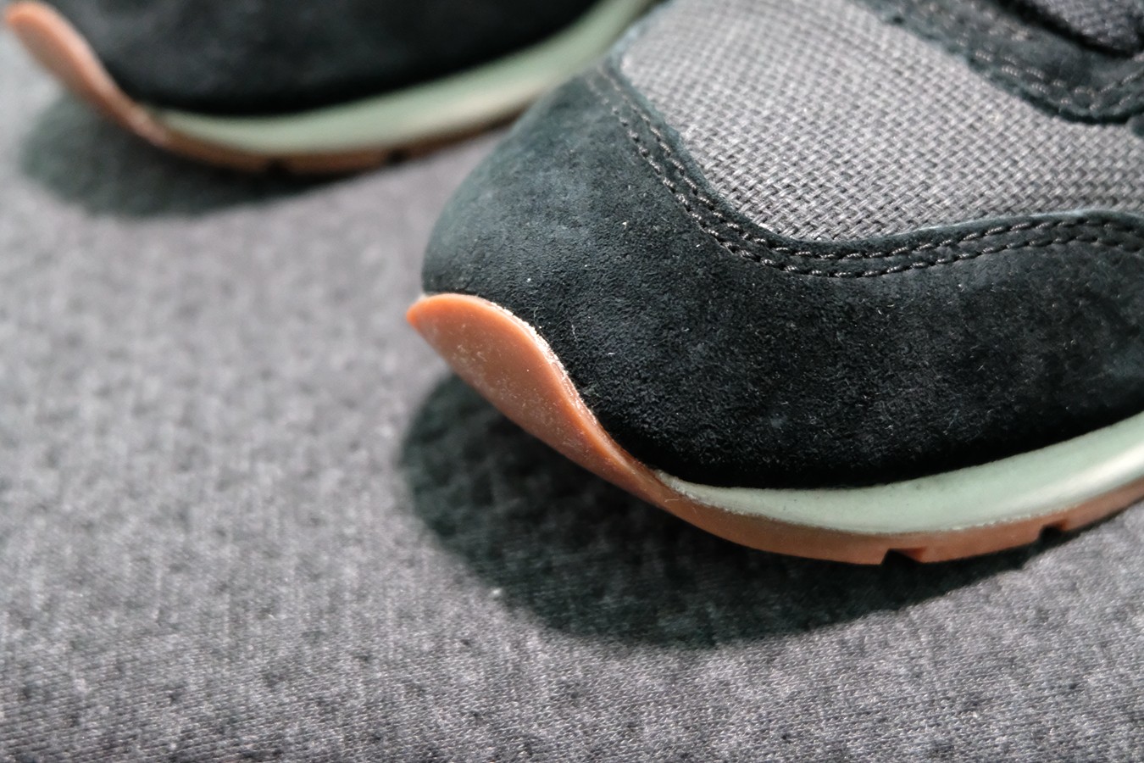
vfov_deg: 33.4
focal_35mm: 40
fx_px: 1271
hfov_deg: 48.5
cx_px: 572
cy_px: 382
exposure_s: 1/26
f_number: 4.5
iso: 6400
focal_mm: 26.9
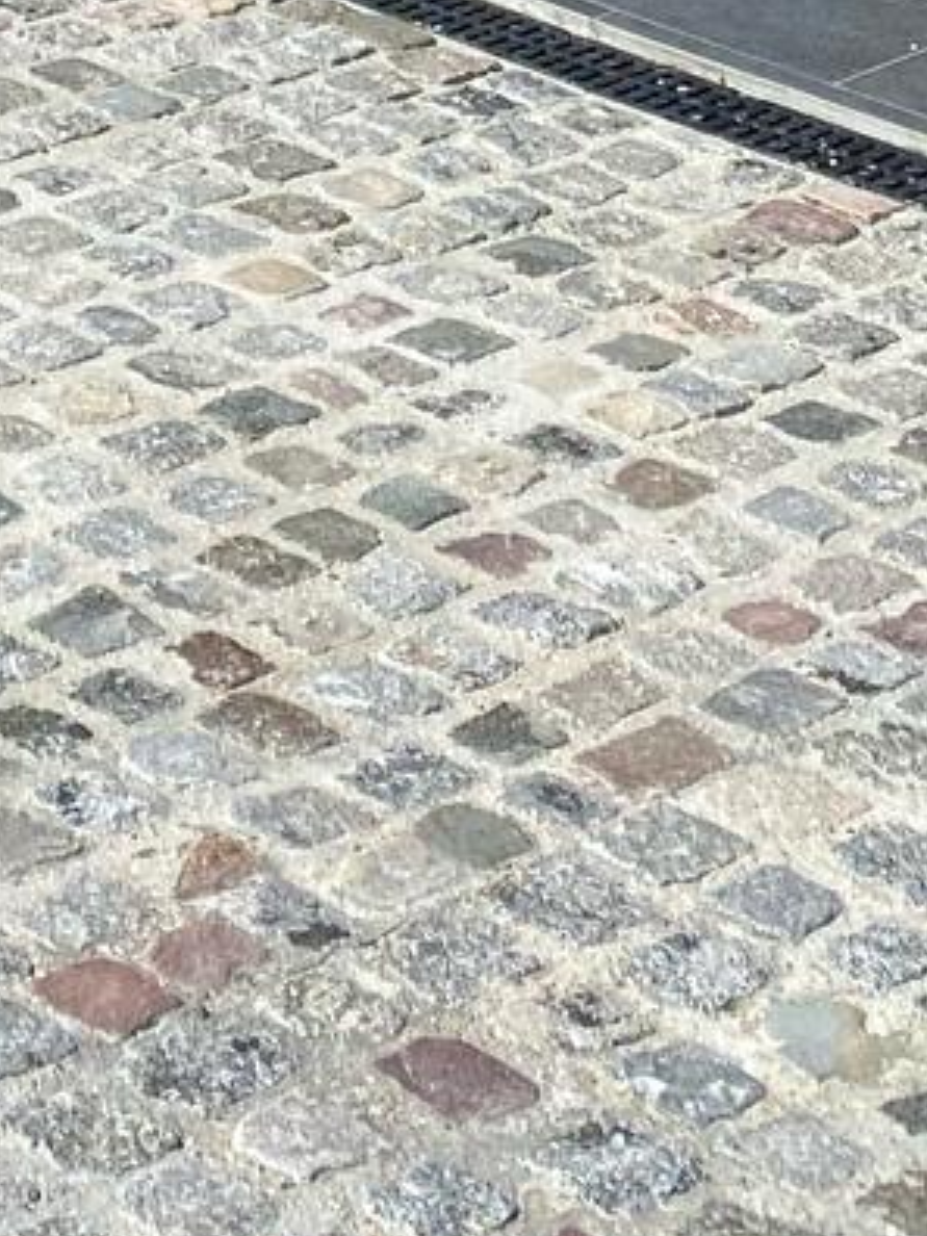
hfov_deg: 11.5
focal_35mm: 126
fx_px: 4499
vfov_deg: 13.3
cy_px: -1314
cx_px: -169
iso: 32
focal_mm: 4.25
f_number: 1.8
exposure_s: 1/4115
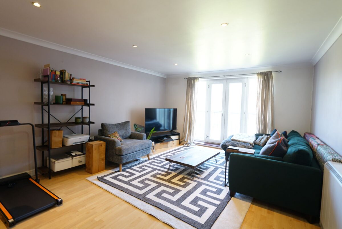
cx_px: 171
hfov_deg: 93.3
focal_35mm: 17
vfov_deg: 70.5
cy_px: 114
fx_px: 162
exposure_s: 1/15
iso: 500
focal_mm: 17
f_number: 5
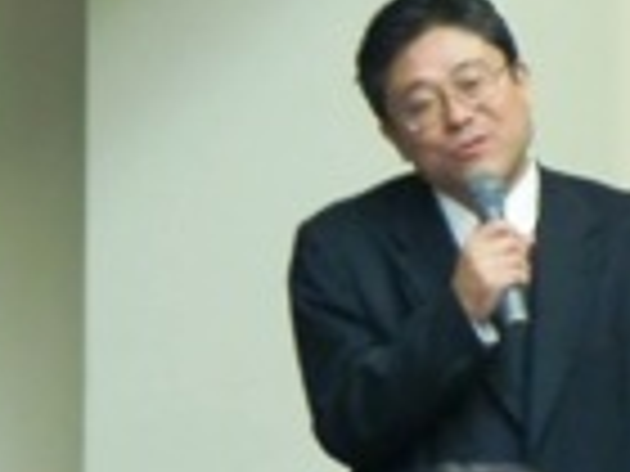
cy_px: 162
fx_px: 11593
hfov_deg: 3.1
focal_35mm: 637
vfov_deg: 2.3
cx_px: 508
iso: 400
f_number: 5.2
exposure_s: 1/13
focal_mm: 35.7
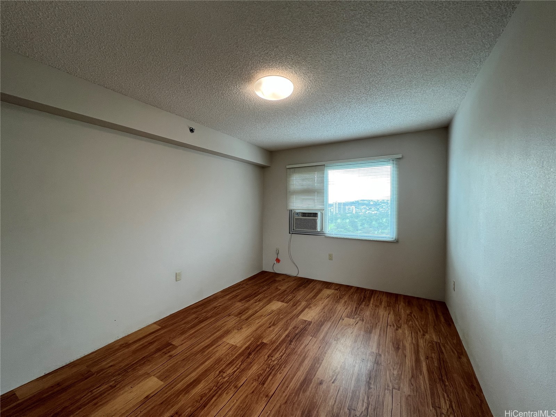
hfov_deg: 106.2
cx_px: 278
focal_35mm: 13
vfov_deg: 89.9
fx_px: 209
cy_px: 208
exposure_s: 1/120
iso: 64
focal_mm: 1.57
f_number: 1.8
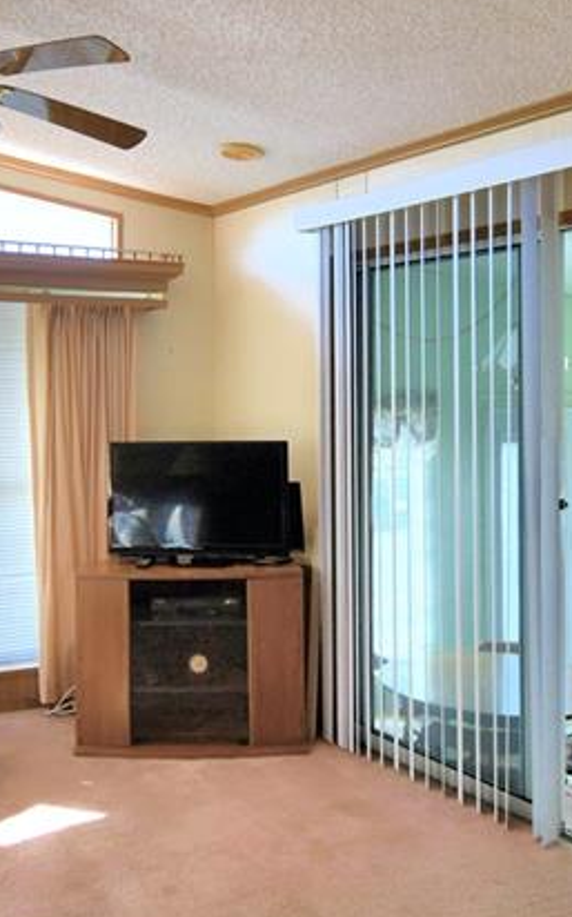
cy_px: 383
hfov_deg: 33.3
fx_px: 949
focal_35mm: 38
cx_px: 194
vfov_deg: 51.3
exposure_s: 1/160
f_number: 4.5
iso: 200
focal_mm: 10
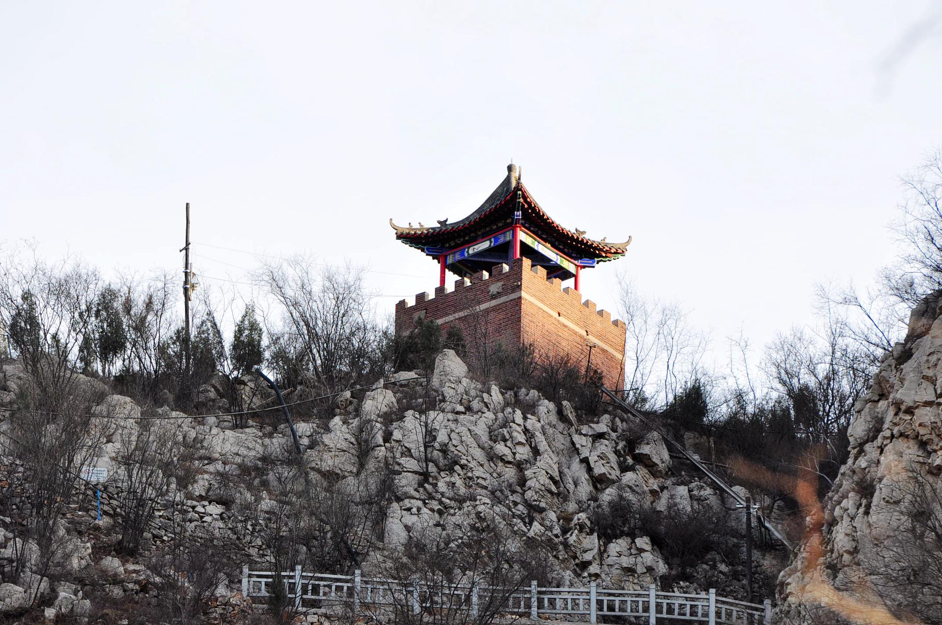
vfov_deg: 4.6
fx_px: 7840
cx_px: 471
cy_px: 312
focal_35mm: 300
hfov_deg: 6.9
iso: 200
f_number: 5.6
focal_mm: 200
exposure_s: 1/320
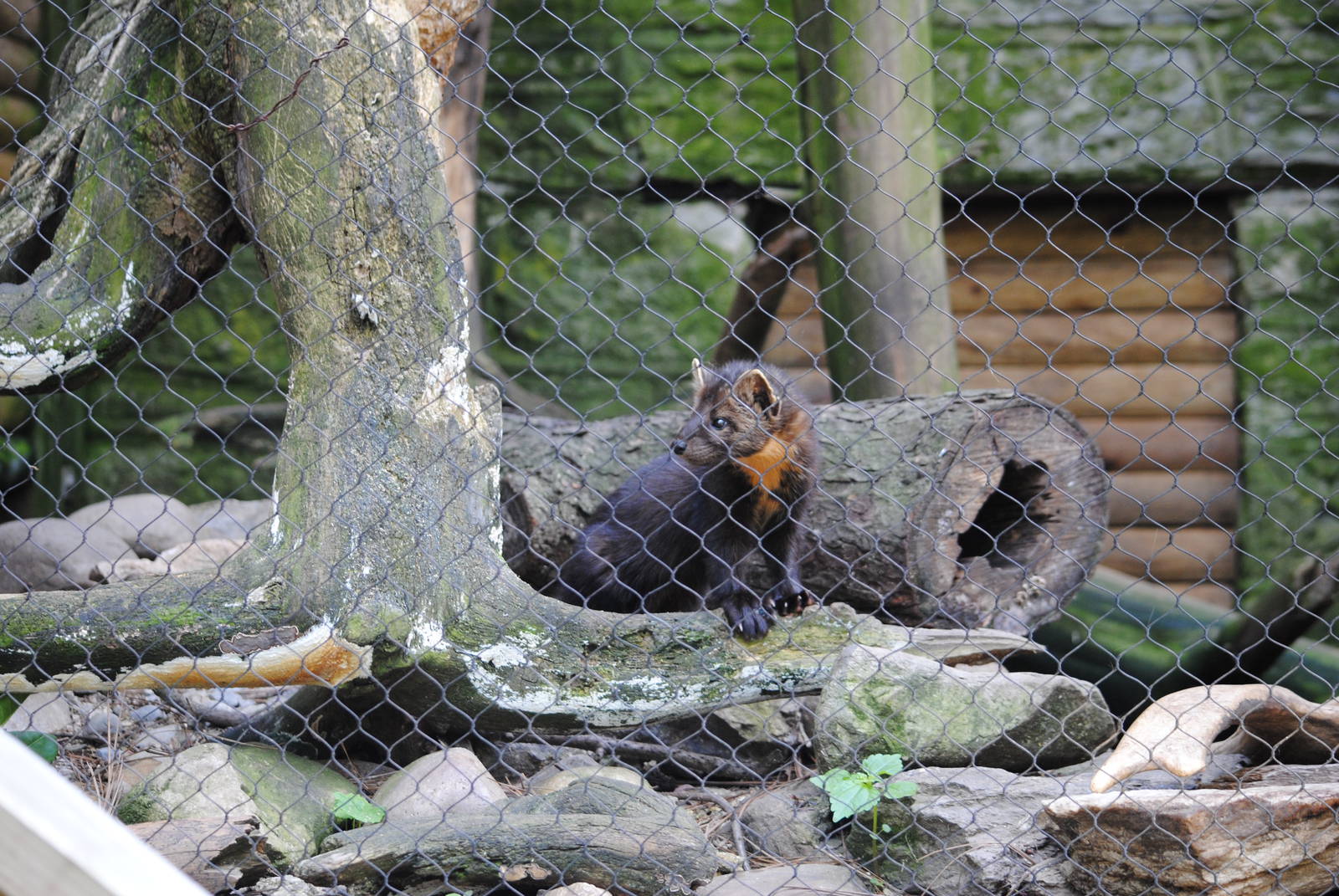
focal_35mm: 102
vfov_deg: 13.5
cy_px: 448
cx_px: 670
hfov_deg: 20.0
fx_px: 3798
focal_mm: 68
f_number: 4.5
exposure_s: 1/125
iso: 360
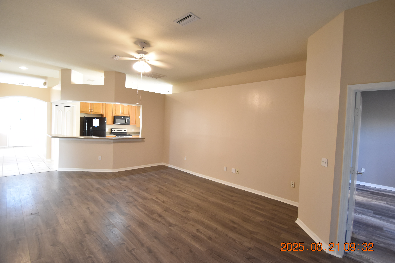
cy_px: 128
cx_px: 203
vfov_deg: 73.7
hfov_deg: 96.7
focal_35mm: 16
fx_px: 176
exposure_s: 1/30
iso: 800
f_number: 3.5
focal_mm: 10
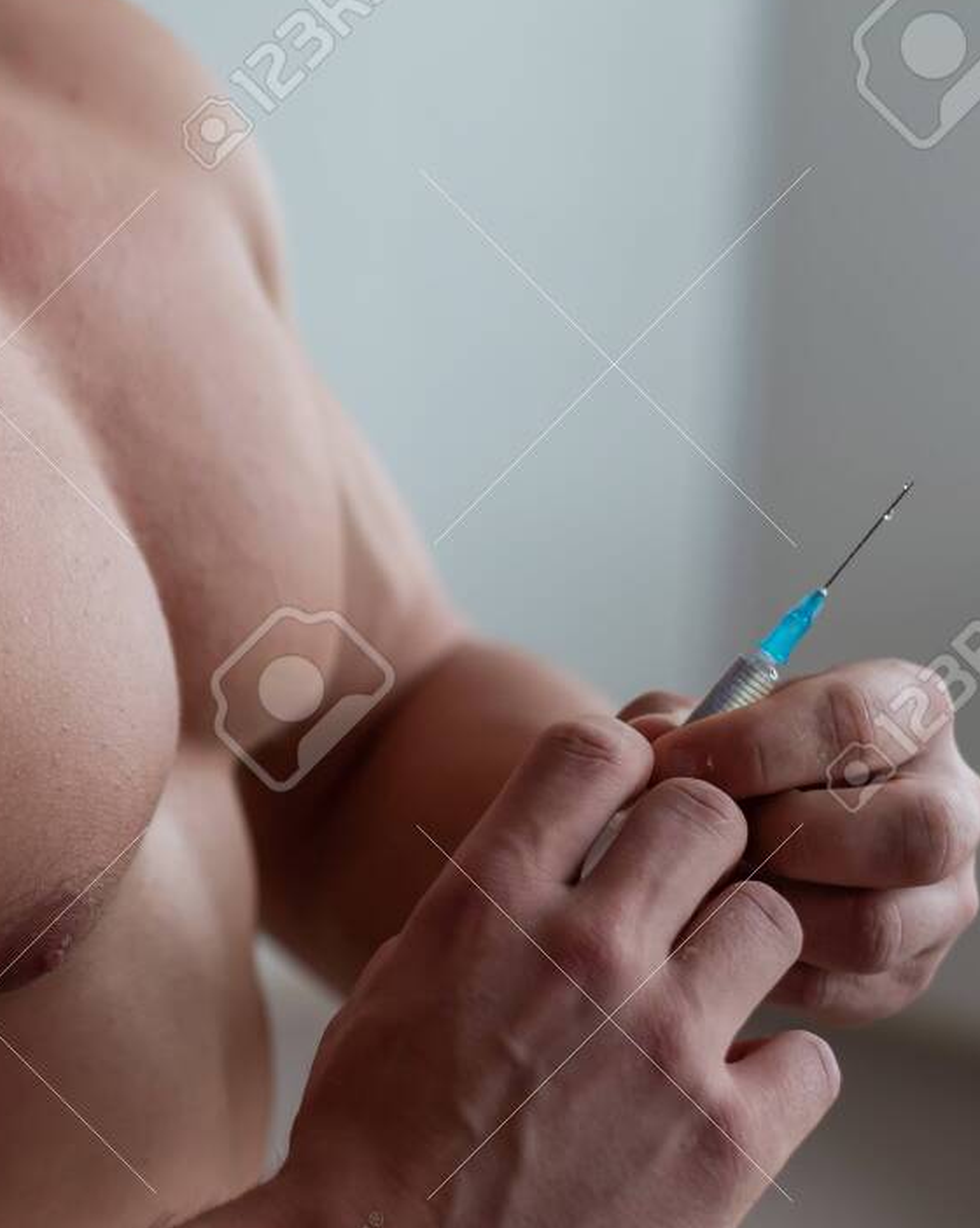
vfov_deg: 22.0
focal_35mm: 87
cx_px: -33
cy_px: 625
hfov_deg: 17.2
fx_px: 3157
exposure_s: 1/400
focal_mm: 50
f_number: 3.2
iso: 400
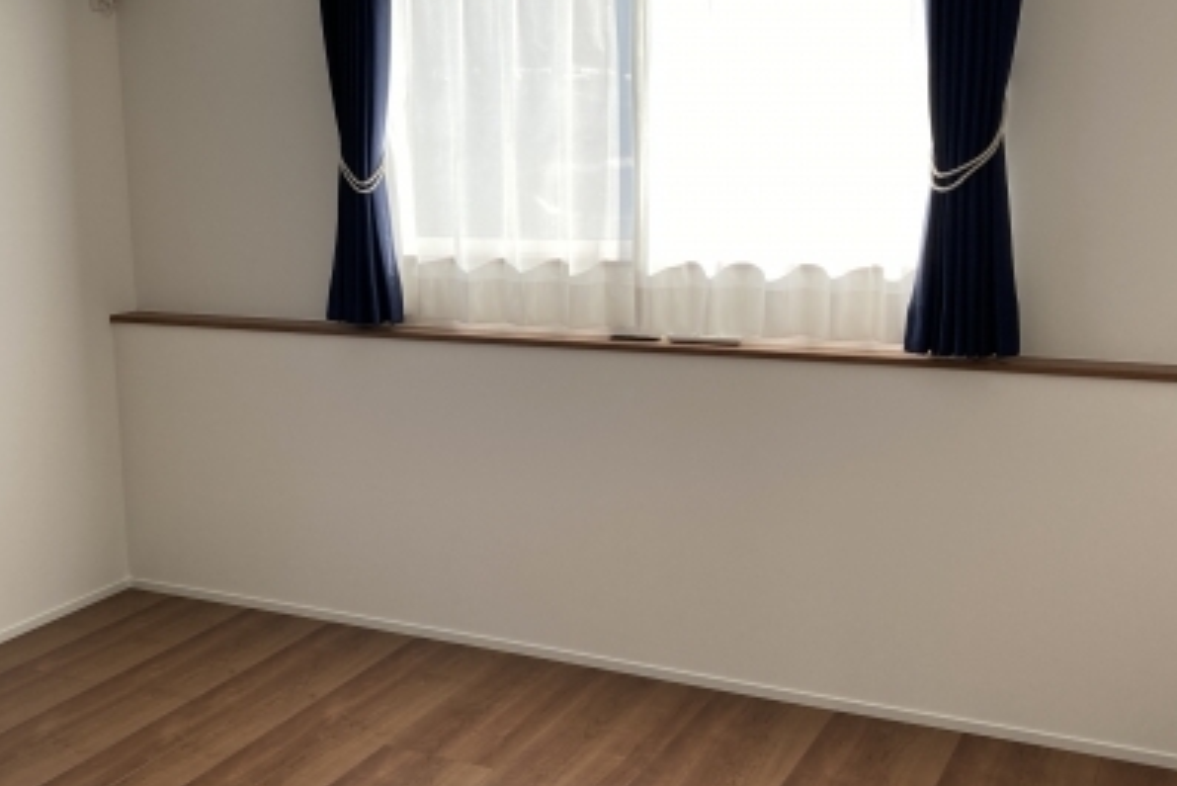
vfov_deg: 30.5
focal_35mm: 44
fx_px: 1439
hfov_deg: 44.1
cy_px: 394
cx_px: 427
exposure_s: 1/129
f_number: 1.8
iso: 20
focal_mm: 4
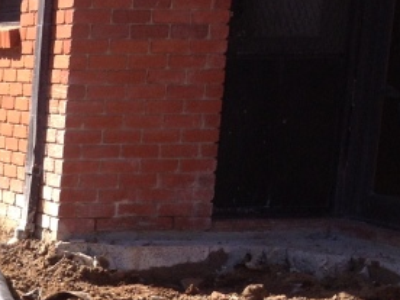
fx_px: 1502
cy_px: 380
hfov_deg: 13.7
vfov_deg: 11.1
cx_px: -293
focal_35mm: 130
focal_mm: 4.28
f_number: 2.4
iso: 50
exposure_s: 1/606
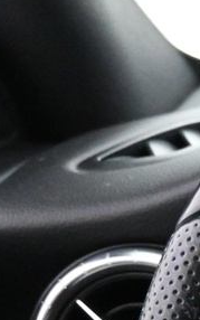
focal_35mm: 173
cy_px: 483
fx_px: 1507
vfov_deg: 11.6
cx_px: 678
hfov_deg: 6.6
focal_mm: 20
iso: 5000
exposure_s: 1/30
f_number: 3.8
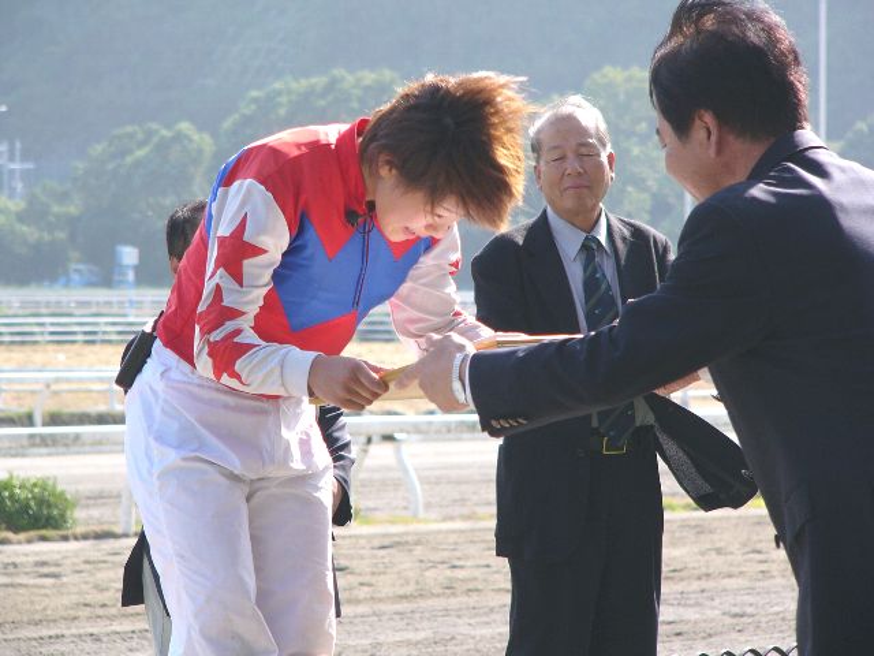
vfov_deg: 6.7
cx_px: 437
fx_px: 5605
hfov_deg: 8.9
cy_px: 328
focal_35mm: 222
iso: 50
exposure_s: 1/320
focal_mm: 37
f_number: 4.6
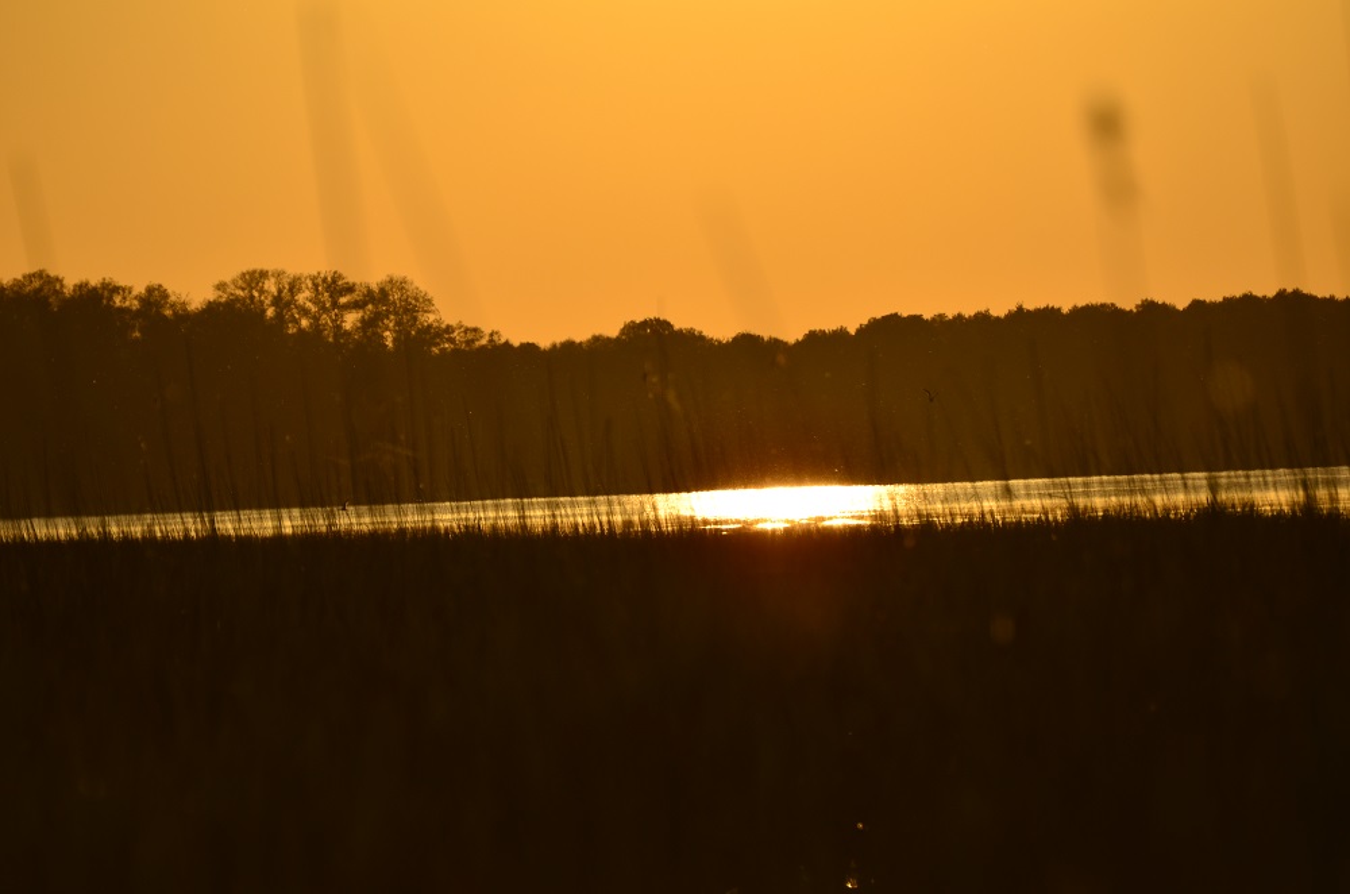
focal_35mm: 390
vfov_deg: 3.5
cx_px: 675
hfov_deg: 5.3
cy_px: 447
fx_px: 14592
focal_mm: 260
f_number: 5.6
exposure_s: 1/8000
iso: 160
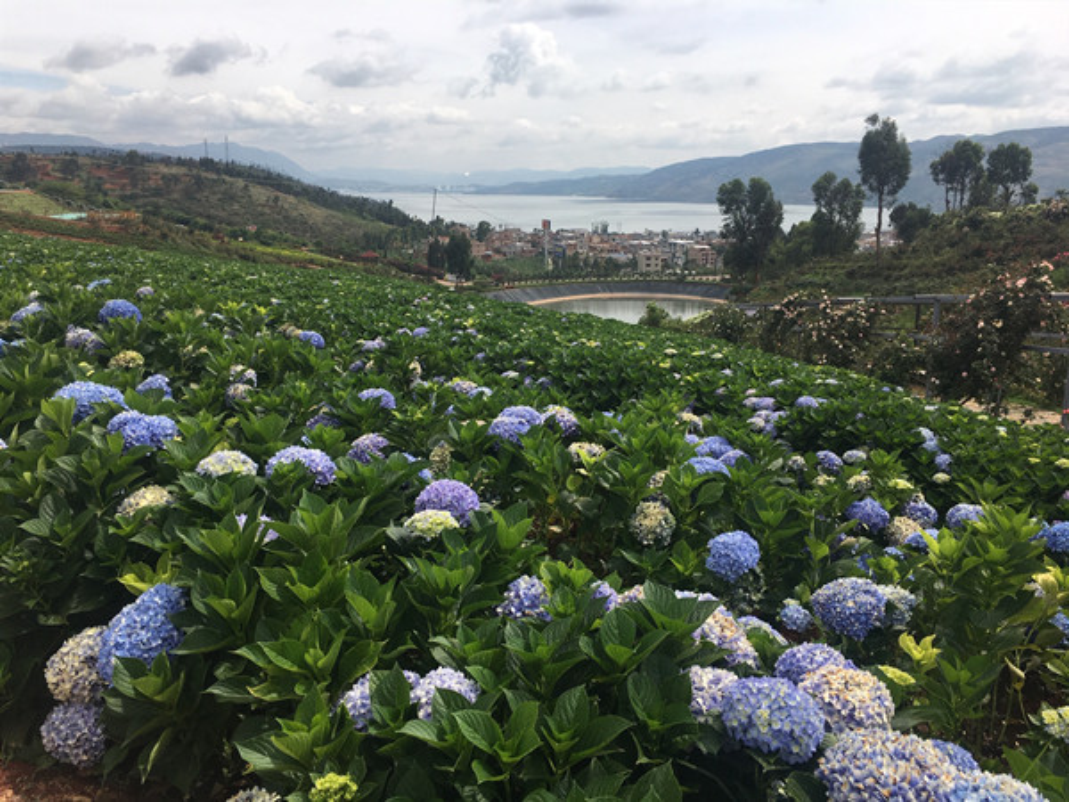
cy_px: 401
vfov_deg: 48.2
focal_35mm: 29
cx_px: 534
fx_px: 896
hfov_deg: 61.7
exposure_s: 1/2024
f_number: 2.2
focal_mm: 4.15
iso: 25
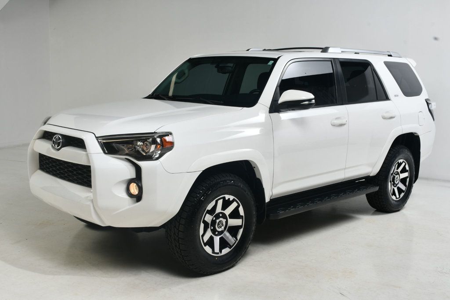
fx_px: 487
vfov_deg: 34.2
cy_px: 150
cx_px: 225
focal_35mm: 39
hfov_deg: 49.6
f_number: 14
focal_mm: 26
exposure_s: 1/160
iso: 100
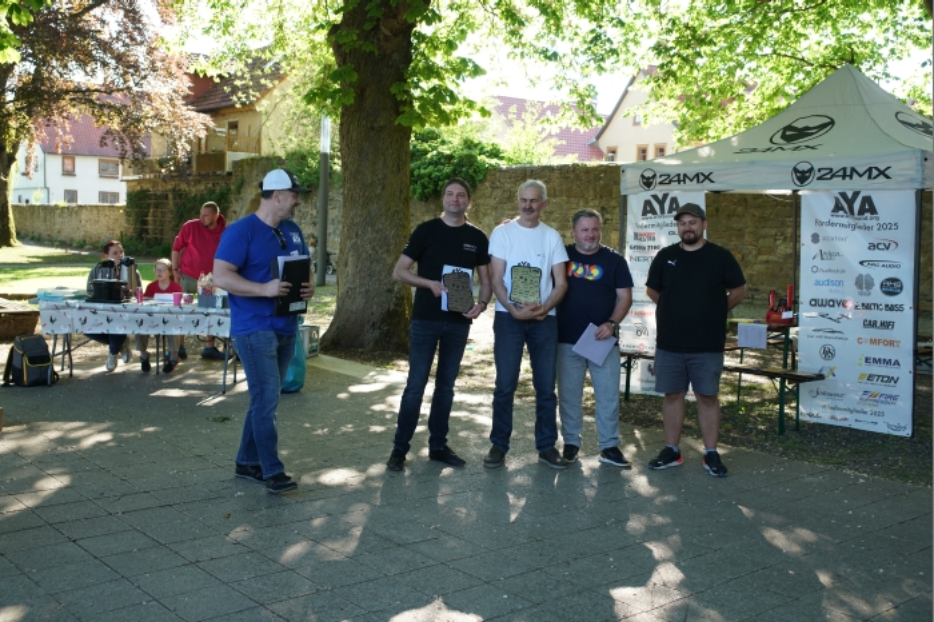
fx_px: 908
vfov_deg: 37.8
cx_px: 467
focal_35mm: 35
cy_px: 311
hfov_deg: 54.5
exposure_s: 1/250
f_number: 4.5
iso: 500
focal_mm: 35
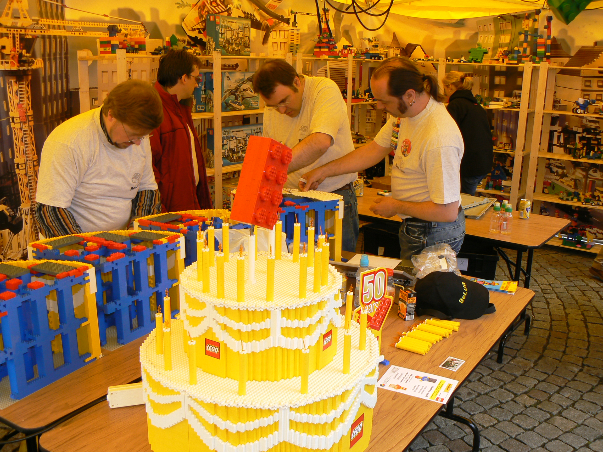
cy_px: 226
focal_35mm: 36
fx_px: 627
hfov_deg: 51.4
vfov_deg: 39.7
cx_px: 302
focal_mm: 6
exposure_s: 1/125
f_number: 4
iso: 80
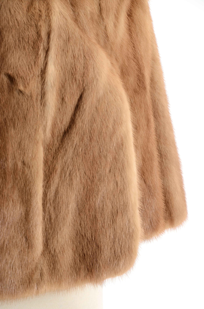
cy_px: 154
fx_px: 1345
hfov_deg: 8.7
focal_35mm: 158
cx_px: 102
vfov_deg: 13.1
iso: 160
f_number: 8
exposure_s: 1/60
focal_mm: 105
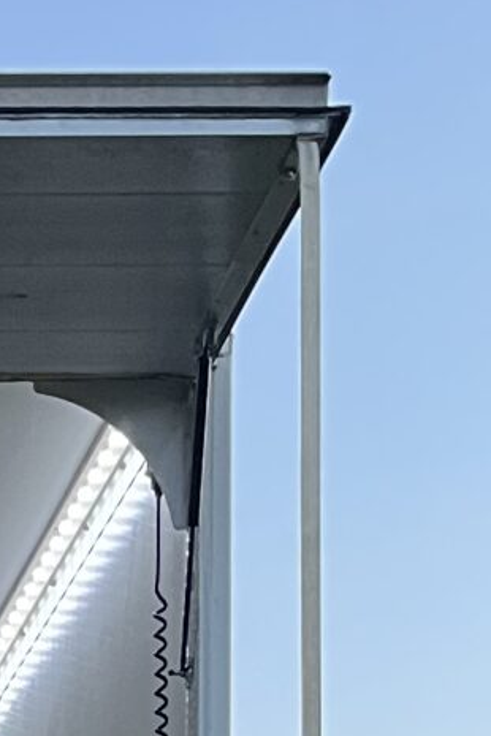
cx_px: -622
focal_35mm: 149
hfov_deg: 8.5
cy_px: 1562
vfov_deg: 12.0
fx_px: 3048
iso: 125
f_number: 1.6
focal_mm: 5.1
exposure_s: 1/86
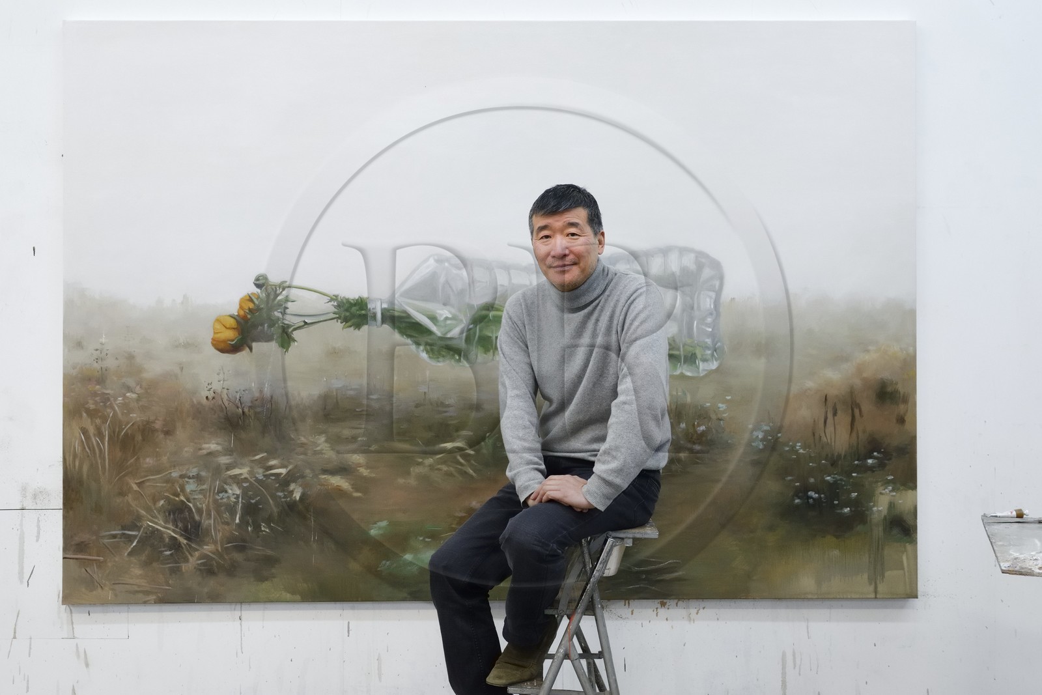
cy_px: 348
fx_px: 1042
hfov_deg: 53.1
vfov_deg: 36.9
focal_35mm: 36
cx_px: 521
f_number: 6.3
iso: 1600
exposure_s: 1/60
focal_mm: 36
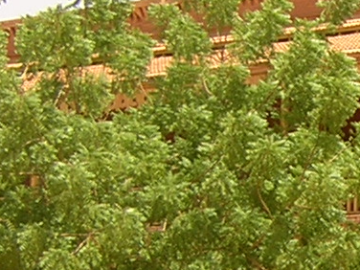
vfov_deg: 9.7
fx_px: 1591
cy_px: 151
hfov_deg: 11.8
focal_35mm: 153
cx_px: 672
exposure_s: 1/175
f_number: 5.2
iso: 100
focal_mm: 4.7
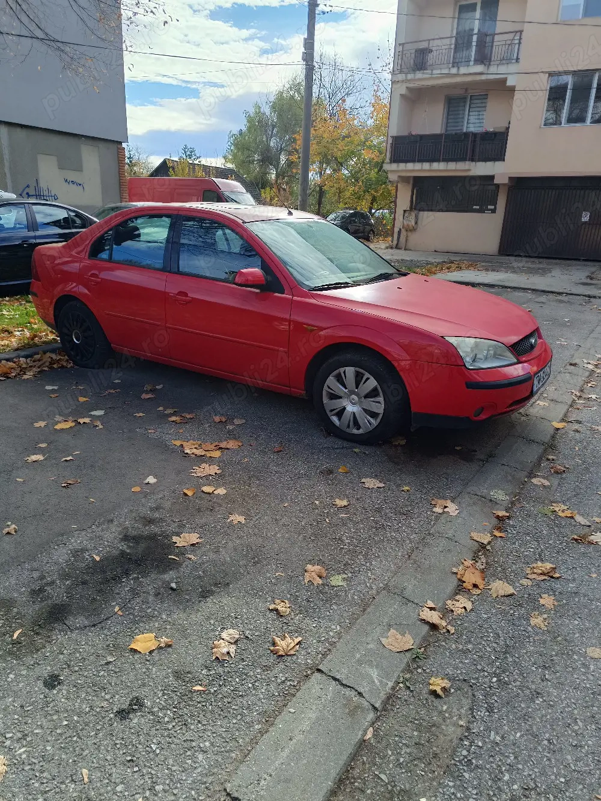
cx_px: 300
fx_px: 555
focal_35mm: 24
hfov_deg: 56.8
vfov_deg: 71.6
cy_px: 400
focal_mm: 5.59
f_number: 1.88
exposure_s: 1/417
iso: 51
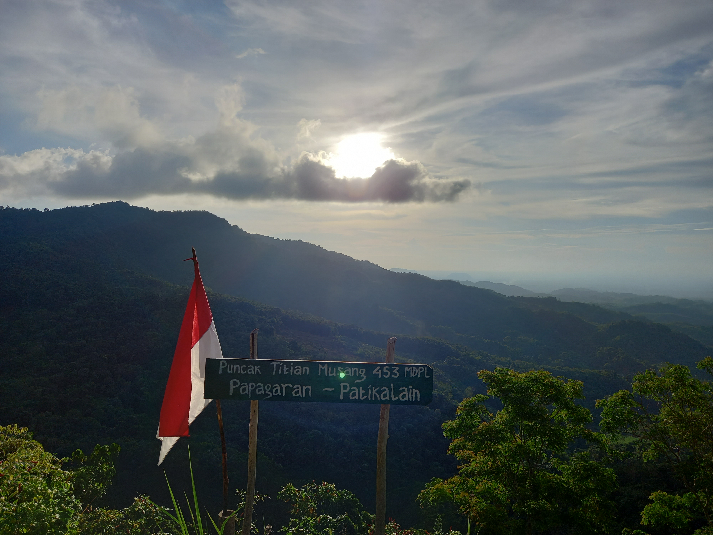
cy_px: 268
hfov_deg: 69.4
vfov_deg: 54.9
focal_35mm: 25
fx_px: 515
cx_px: 356
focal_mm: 4.6
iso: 25
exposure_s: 1/1302
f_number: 2
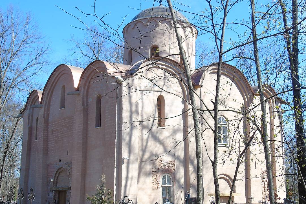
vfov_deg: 29.3
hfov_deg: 42.7
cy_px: 101
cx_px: 156
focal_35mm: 46
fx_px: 391
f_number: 3.9
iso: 80
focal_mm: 7.1
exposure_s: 1/320
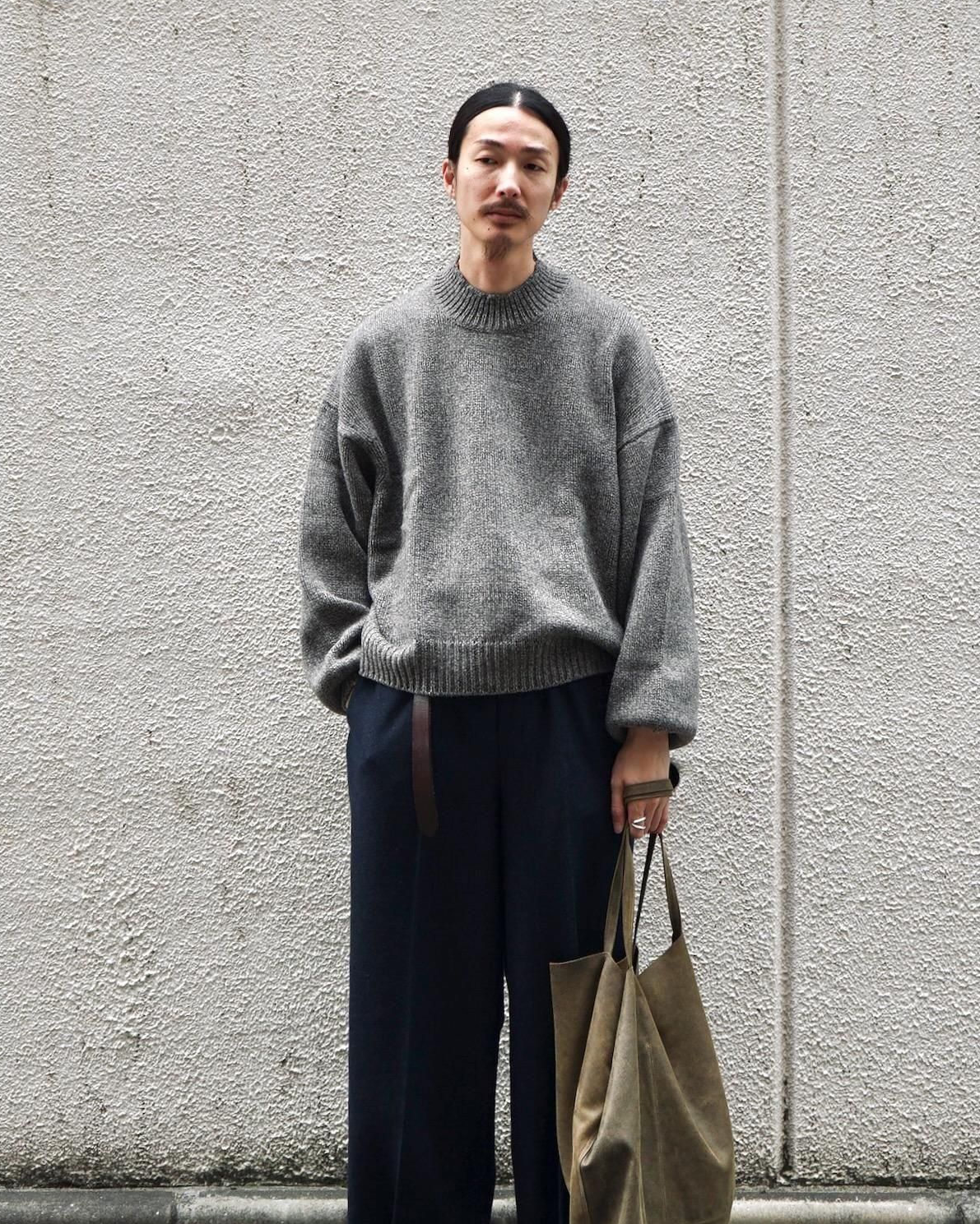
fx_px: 1523
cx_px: 488
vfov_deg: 43.8
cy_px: 669
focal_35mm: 42
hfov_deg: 35.7
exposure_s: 1/160
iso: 200
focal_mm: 37
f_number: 4
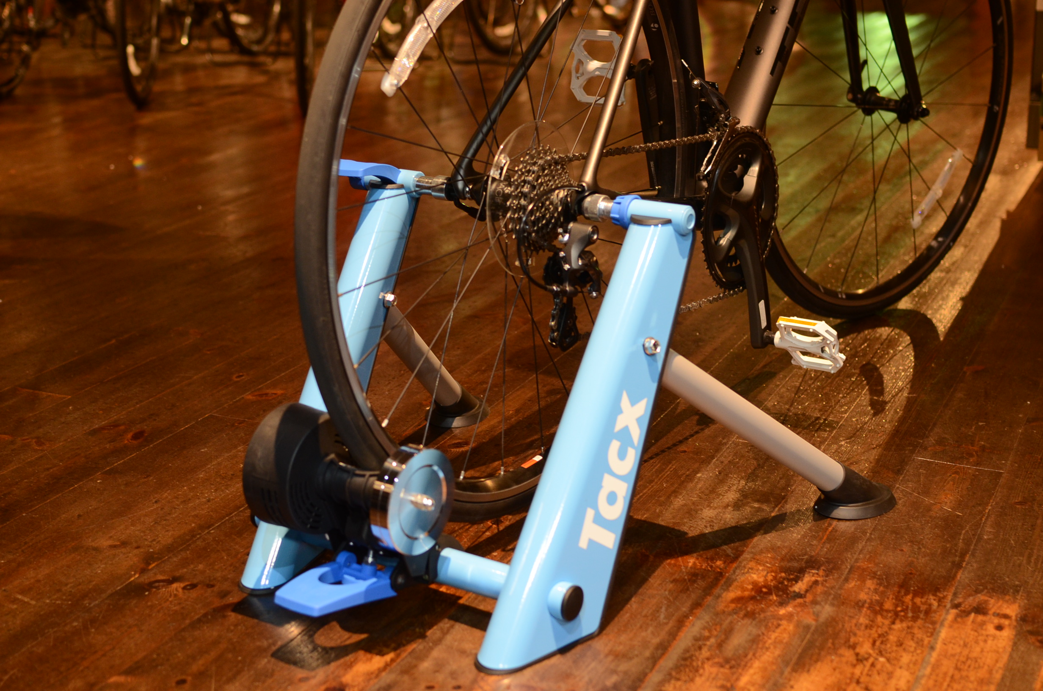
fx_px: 1518
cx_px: 522
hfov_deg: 37.9
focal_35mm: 52
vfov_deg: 25.6
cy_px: 346
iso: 640
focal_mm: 35
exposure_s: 1/50
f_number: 3.5
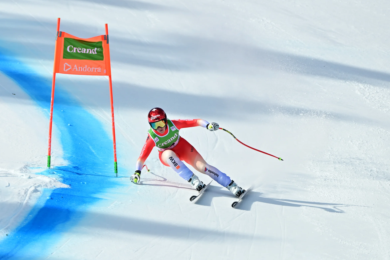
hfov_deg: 2.0
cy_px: 157
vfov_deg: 1.3
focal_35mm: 1036
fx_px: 11221
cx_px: 157
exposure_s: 1/3200
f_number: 5
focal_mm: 560
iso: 320
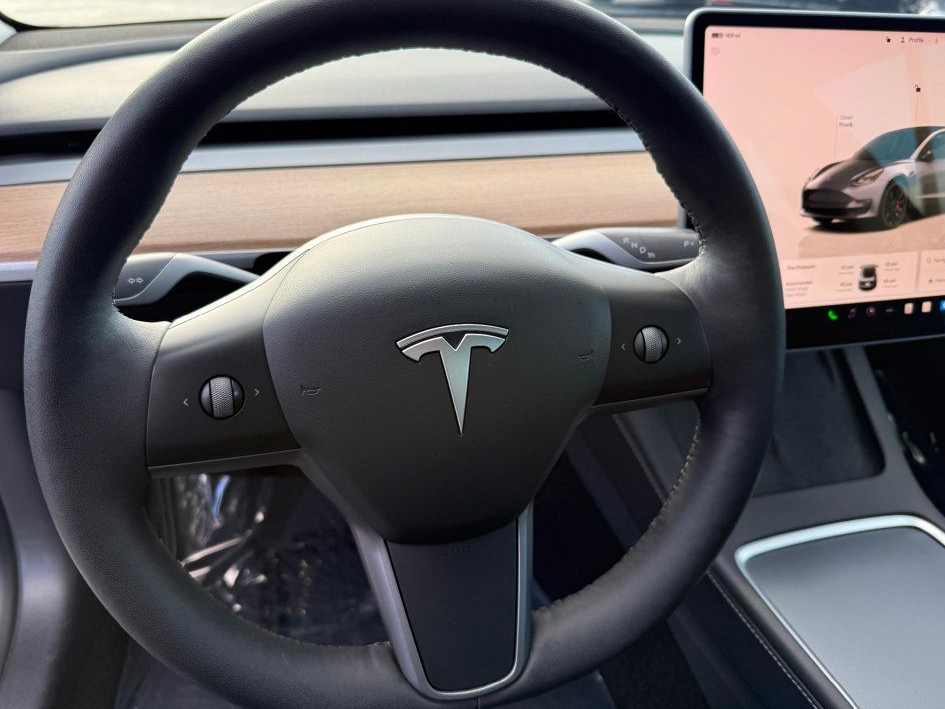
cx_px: 448
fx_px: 710
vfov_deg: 53.0
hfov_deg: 67.3
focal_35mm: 26
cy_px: 332
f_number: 1.78
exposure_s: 1/272
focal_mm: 6.76
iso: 80
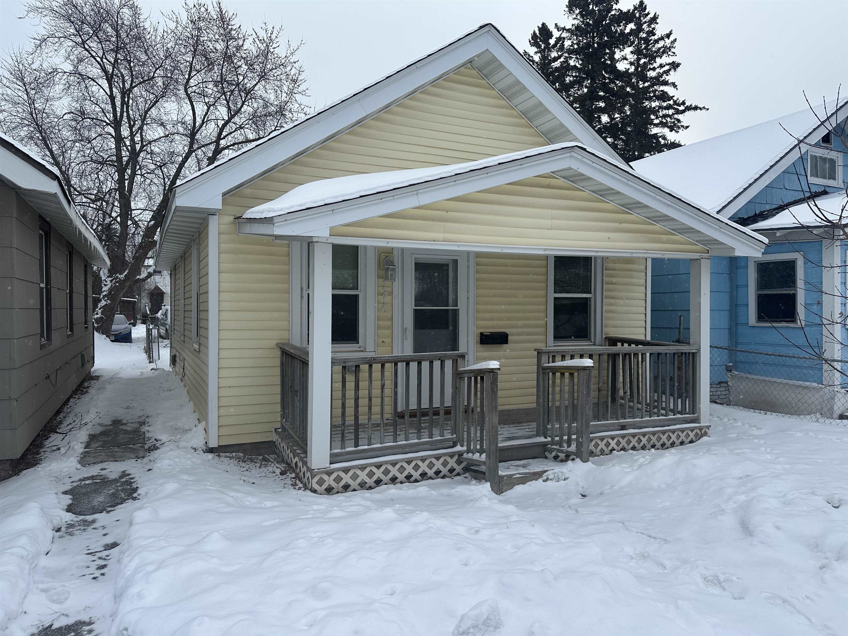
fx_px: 588
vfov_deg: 56.8
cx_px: 424
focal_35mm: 24
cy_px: 318
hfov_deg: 71.6
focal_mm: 6.86
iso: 80
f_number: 1.78
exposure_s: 1/1949
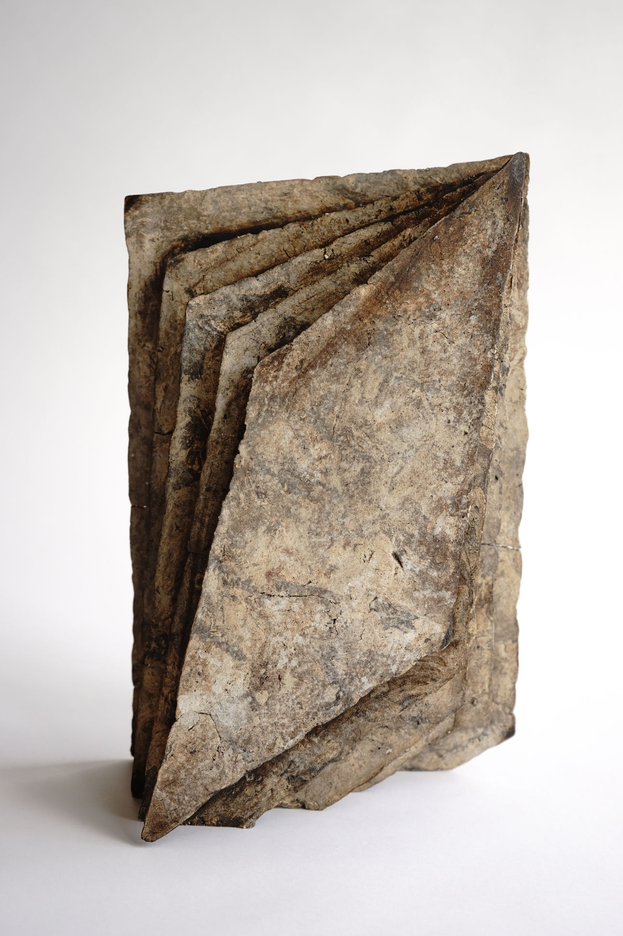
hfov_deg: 21.2
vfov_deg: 31.4
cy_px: 479
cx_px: 317
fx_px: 1662
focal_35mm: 64
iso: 400
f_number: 5.6
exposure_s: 1/250
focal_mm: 62
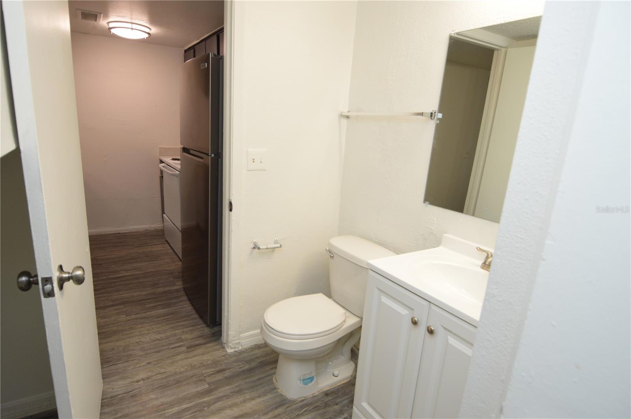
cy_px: 210
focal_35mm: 18
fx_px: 315
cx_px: 316
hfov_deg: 90.1
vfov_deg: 67.3
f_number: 4.5
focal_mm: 12
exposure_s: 1/80
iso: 400
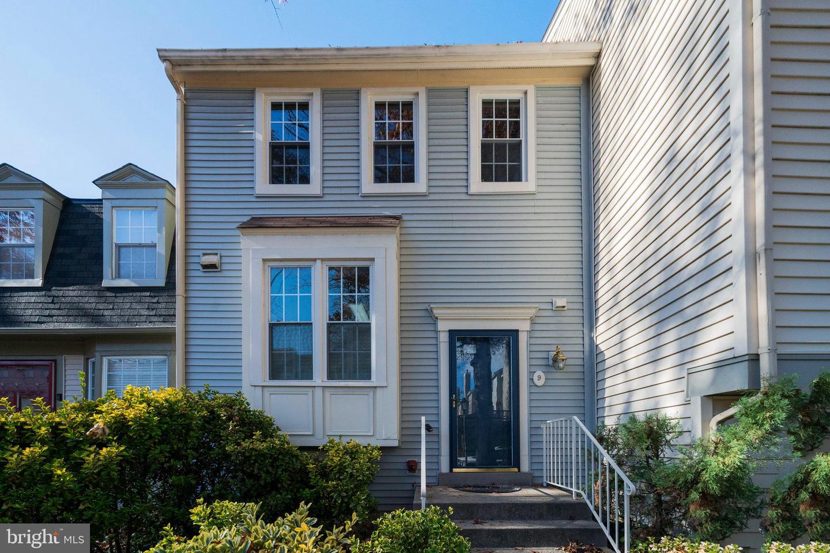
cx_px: 415
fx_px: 369
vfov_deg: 73.7
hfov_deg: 96.7
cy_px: 276
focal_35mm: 16
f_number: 8
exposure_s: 1/1000
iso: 1250
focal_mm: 16
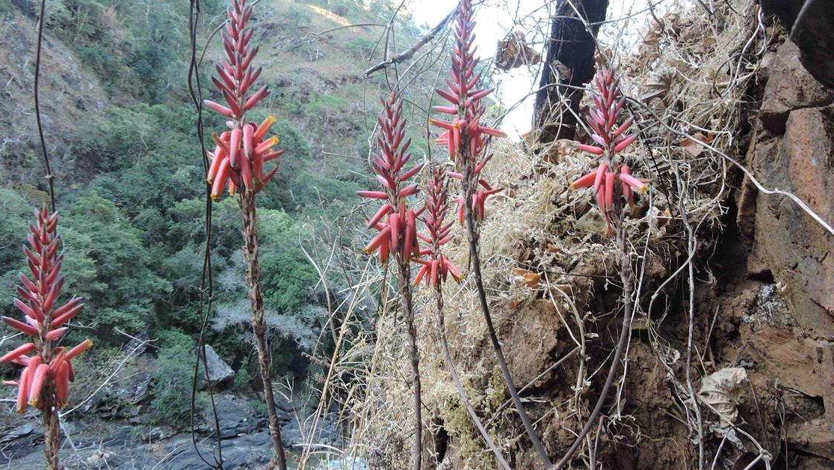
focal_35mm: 27
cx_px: 428
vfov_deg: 42.8
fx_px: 597
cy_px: 207
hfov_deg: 69.8
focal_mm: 4.3
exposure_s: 1/30
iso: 100
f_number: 3.3
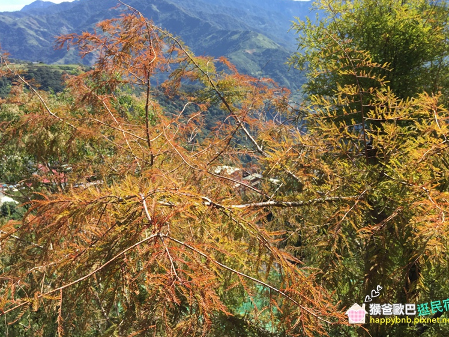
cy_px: 159
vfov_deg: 45.4
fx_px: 402
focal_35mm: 31
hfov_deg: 58.3
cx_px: 228
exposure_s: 1/746
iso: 32
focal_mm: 4.15
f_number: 2.2
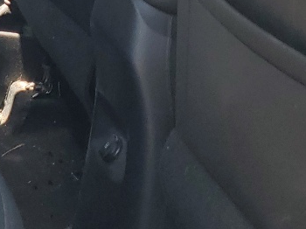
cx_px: -181
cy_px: -113
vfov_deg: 11.9
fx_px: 1051
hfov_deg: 15.1
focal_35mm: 119
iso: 50
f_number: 1.5
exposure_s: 1/435
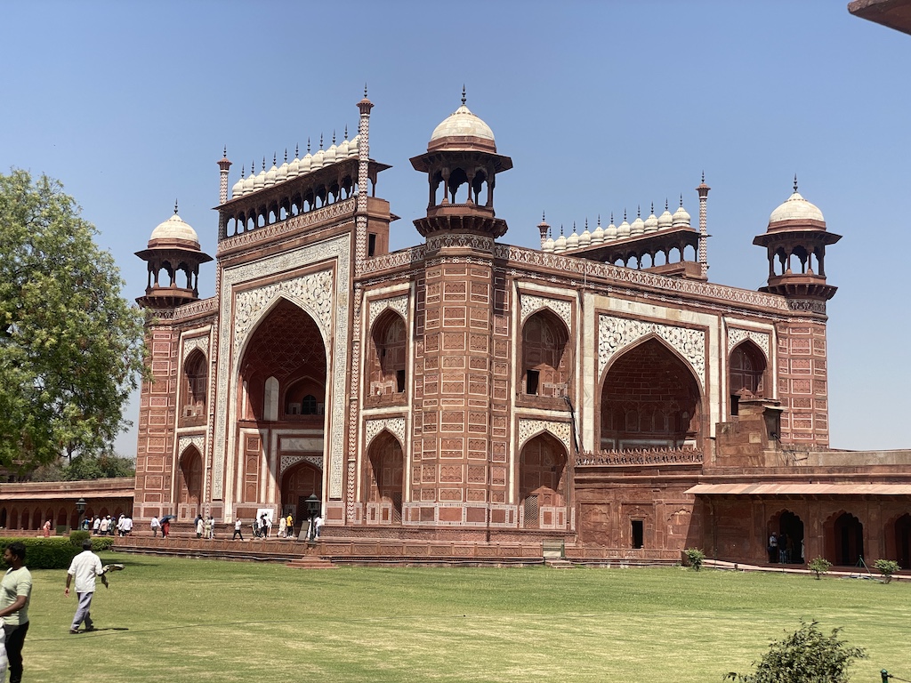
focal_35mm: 52
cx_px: 456
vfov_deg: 28.0
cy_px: 342
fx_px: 1369
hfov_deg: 36.8
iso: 20
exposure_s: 1/1653
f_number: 2
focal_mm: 6
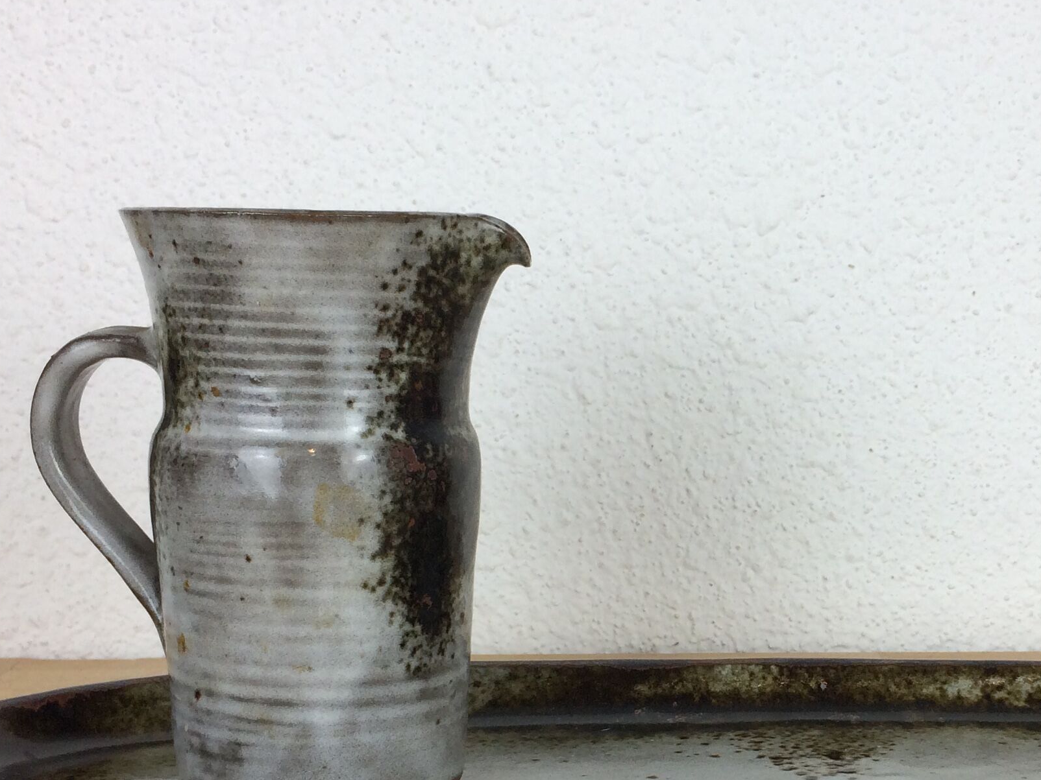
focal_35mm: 59
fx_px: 1774
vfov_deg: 24.7
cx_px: 759
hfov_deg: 32.2
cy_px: 537
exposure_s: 1/100
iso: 50
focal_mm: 4.15
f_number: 2.2
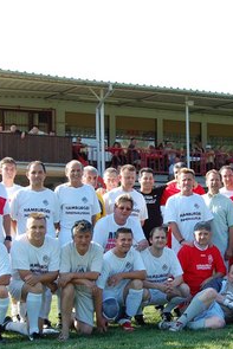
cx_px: 188
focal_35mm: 71
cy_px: 223
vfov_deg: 28.3
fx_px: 688
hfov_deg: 19.0
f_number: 7.1
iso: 200
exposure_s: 1/200
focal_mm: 20
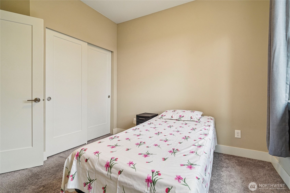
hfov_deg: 96.7
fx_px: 129
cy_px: 96
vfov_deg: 73.7
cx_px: 145
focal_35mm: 16
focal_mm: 16
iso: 1600
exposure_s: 1/50
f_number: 8
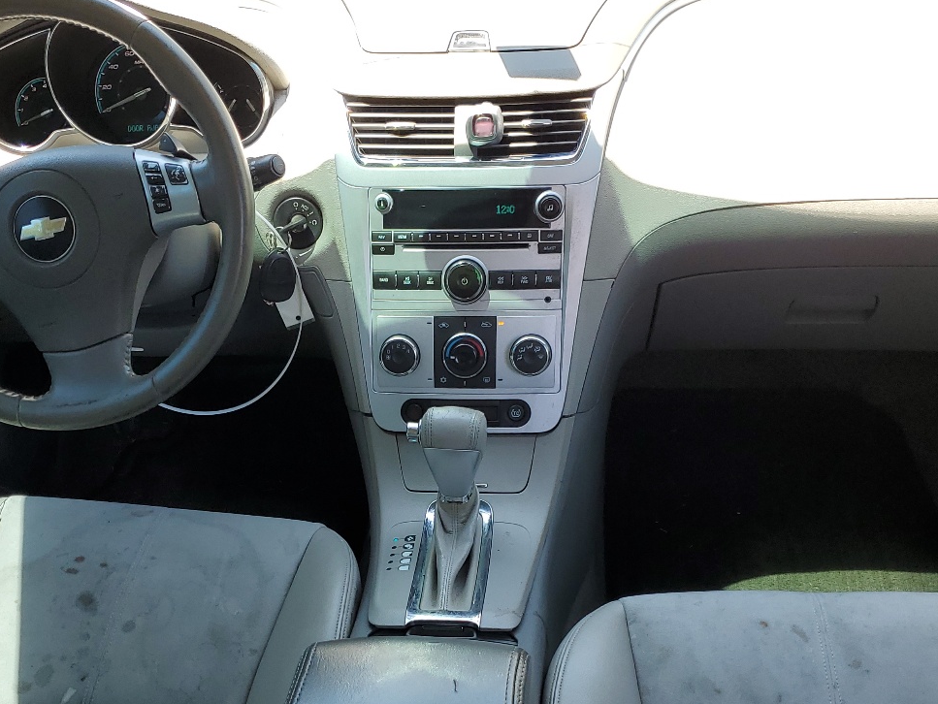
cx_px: 401
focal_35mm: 43
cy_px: 518
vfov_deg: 33.0
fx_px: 1166
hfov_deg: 43.7
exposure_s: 1/244
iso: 50
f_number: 1.5
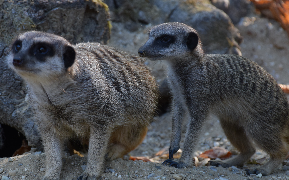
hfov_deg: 6.8
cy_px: 94
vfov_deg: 4.3
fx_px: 2418
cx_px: 117
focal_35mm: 307
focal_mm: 140
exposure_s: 1/250
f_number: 5.6
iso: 500
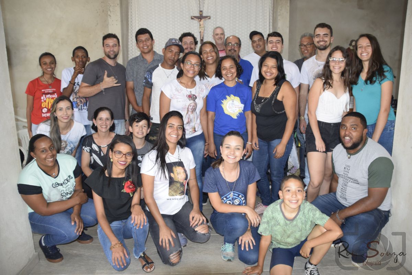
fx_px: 309
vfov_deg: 47.9
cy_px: 138
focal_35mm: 27
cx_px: 206
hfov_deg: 67.4
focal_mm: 18
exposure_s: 1/80
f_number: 4.5
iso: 800
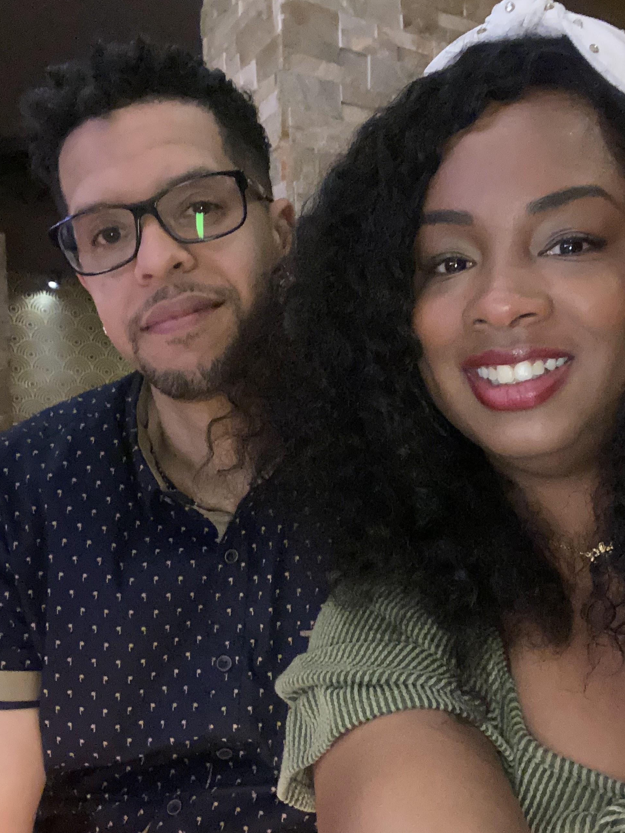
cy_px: 467
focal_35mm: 36
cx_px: 362
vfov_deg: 51.2
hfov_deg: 39.6
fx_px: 867
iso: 800
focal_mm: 2.71
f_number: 2.2
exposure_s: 1/16
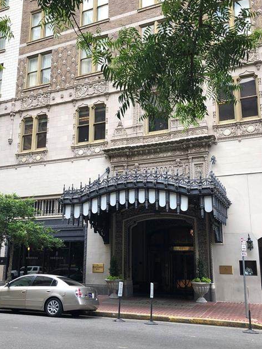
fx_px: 343
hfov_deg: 41.8
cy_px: 186
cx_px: 120
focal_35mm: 34
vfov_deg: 53.9
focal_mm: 3.99
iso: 20
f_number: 1.8
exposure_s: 1/232
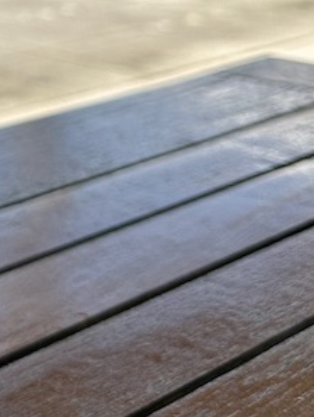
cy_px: -94
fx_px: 1244
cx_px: -334
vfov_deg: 18.0
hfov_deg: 12.5
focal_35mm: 103
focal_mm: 6.86
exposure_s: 1/3597
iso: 80
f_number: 1.78
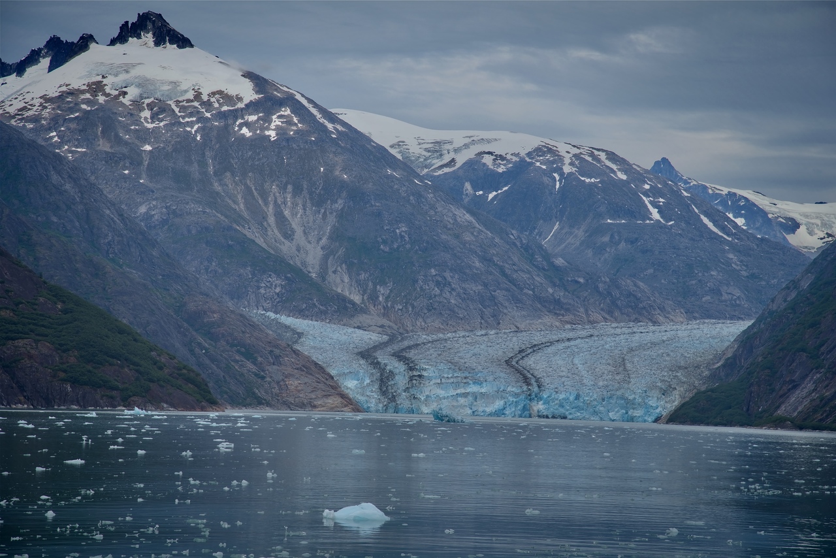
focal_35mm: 120
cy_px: 279
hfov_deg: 17.1
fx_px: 2787
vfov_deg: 11.4
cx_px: 418
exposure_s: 1/250
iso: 100
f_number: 8
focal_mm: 120
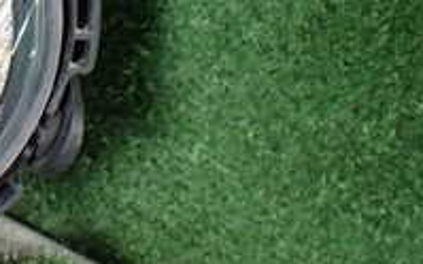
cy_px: -15
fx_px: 1106
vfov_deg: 13.4
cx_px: -123
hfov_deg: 19.9
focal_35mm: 96
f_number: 2.3
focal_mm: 5.4
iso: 800
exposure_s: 1/125
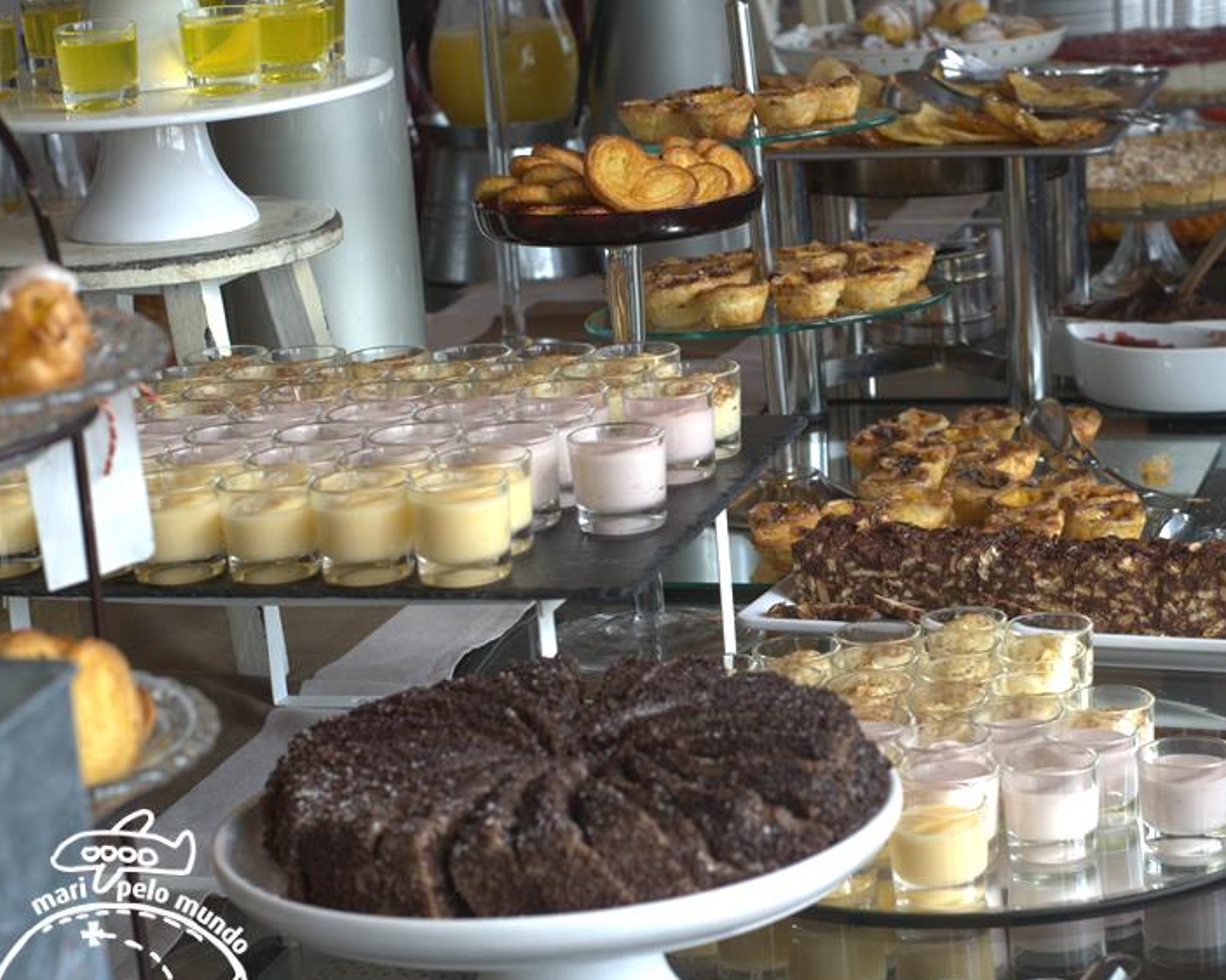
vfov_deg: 17.9
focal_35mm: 86
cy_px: 494
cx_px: 731
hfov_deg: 22.2
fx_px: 3120
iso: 800
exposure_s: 1/160
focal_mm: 50
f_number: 6.3
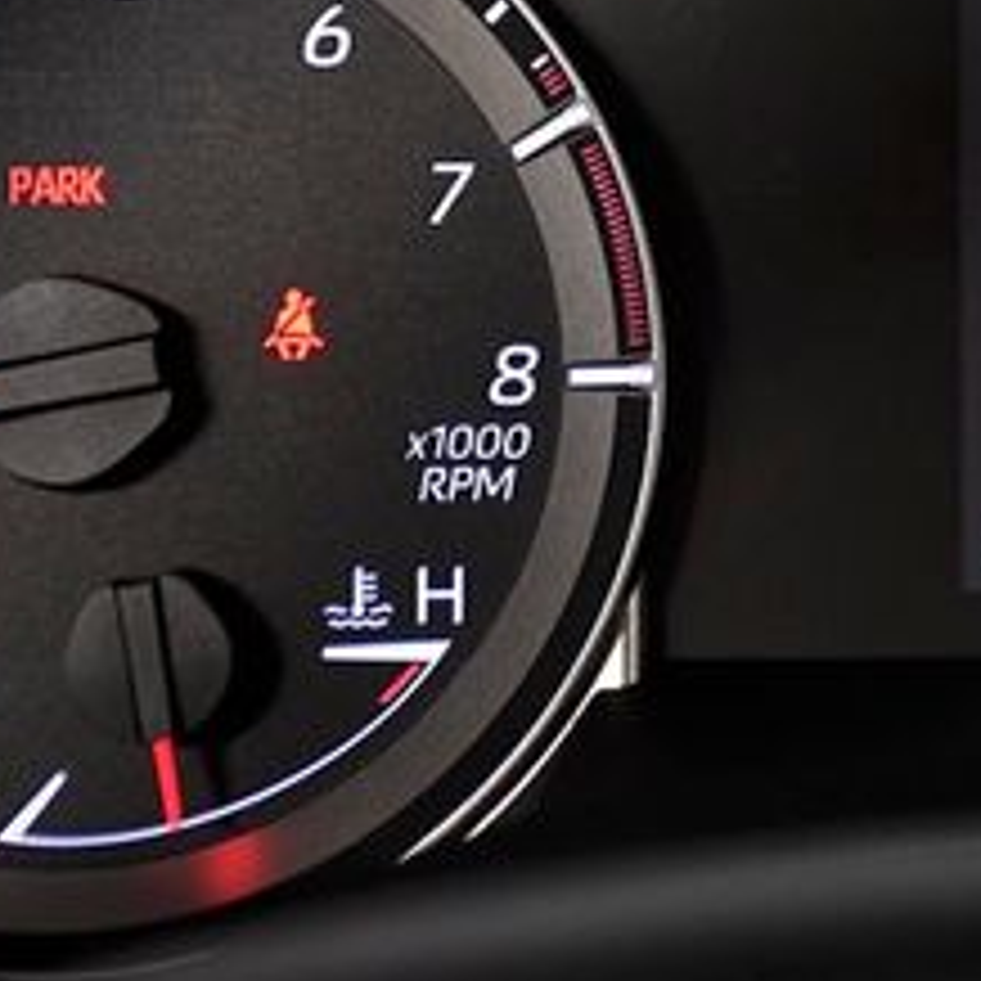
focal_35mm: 167
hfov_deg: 10.3
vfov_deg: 10.4
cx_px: 1233
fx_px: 5354
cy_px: 169
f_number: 4.5
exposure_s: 1/160
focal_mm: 45
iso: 2500
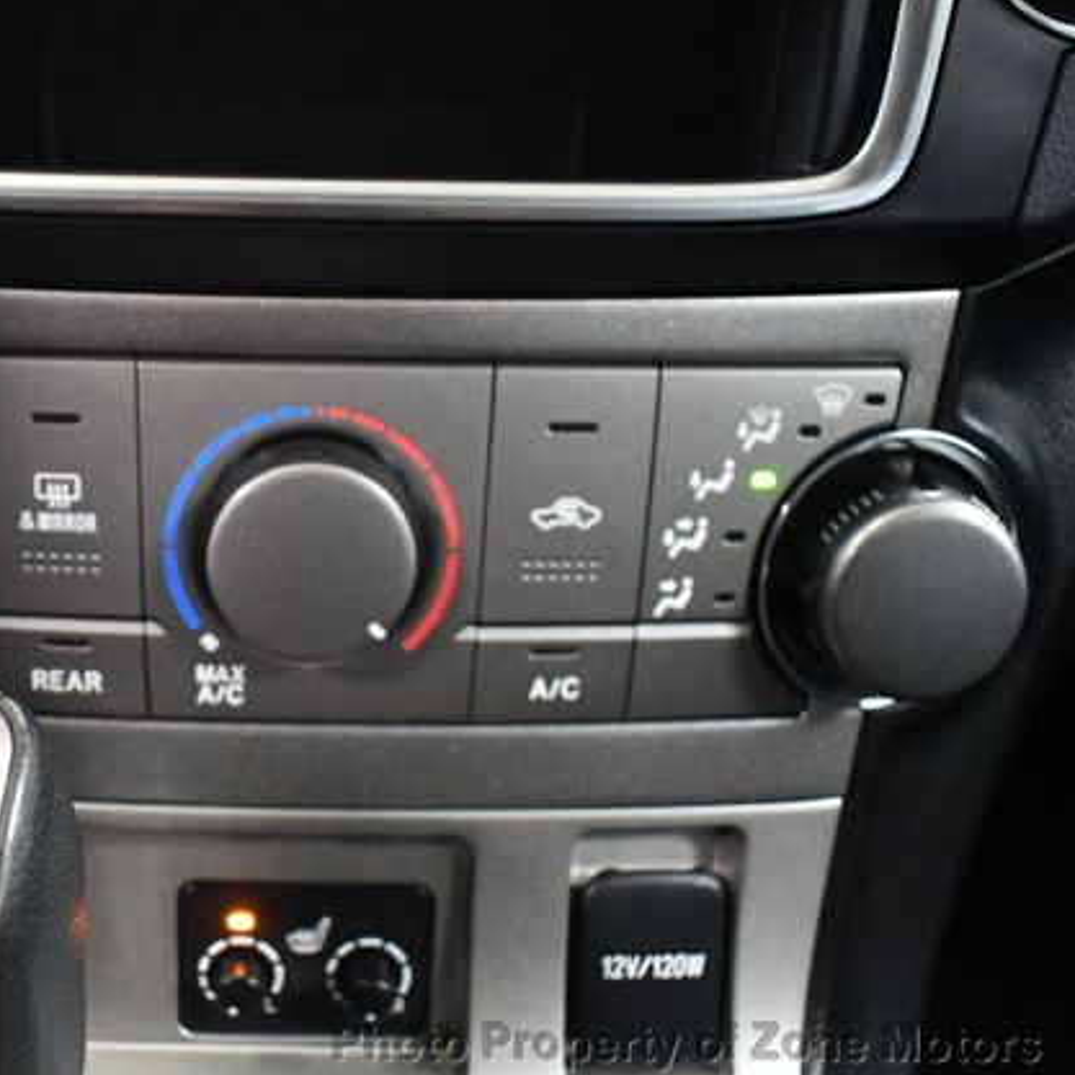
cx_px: 302
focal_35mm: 47
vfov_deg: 36.1
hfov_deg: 35.4
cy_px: 541
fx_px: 1651
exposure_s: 1/60
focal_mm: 18
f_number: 3.5
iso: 4000
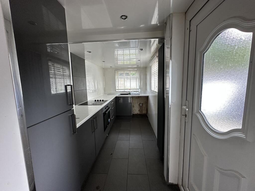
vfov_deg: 85.7
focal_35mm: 14
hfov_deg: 102.1
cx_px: 128
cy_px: 96
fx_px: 103
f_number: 2.2
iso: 160
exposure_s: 1/99
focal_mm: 2.22
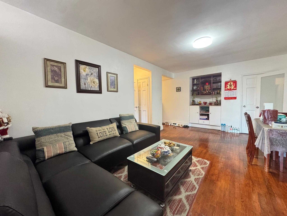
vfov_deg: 85.7
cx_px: 144
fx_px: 116
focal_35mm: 14
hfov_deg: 102.1
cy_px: 108
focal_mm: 2.22
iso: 500
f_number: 2.2
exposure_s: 1/60
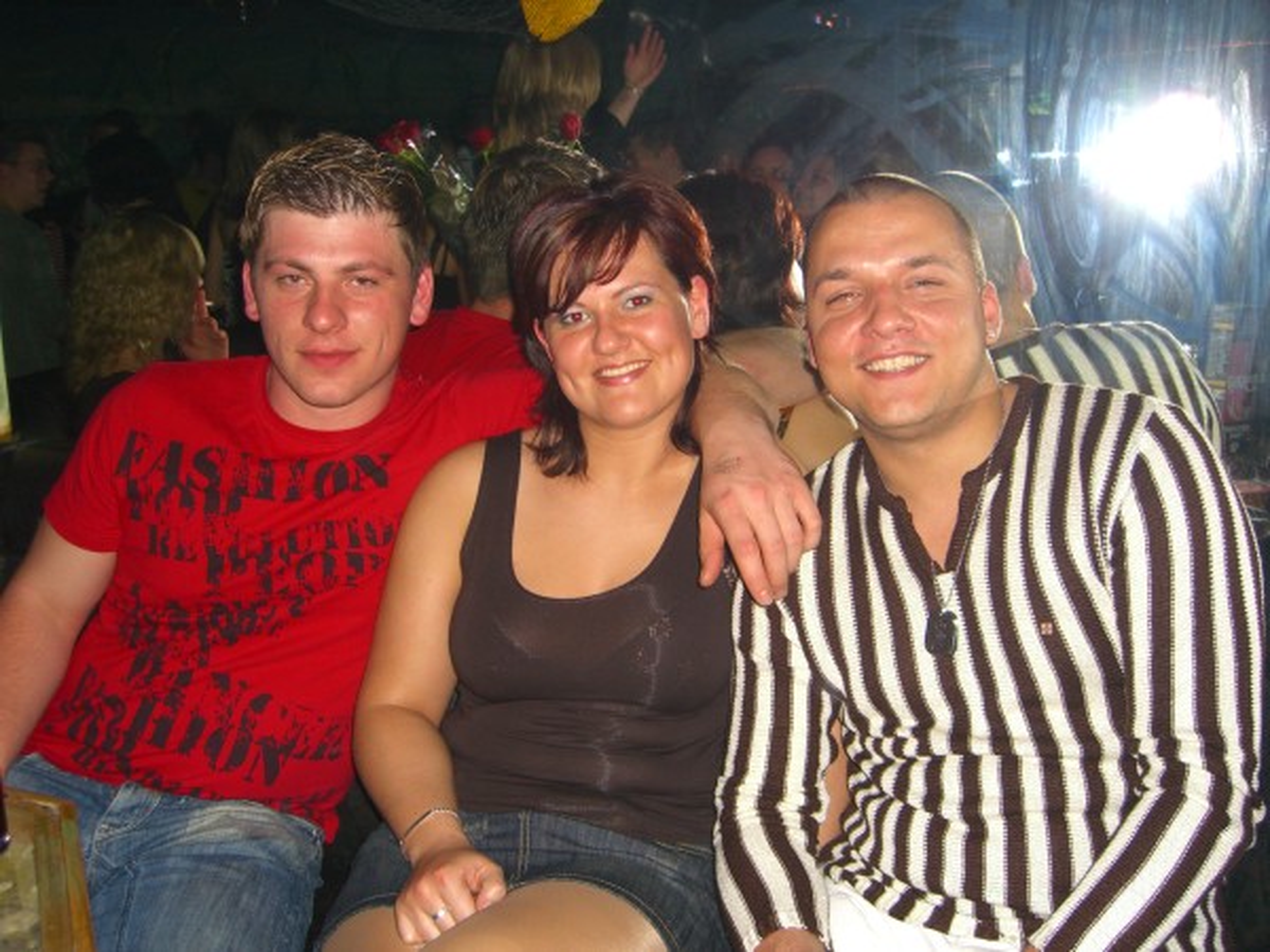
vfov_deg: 37.7
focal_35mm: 38
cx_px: 635
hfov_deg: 49.0
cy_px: 476
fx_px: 1394
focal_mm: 7.9
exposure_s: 1/60
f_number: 2.8
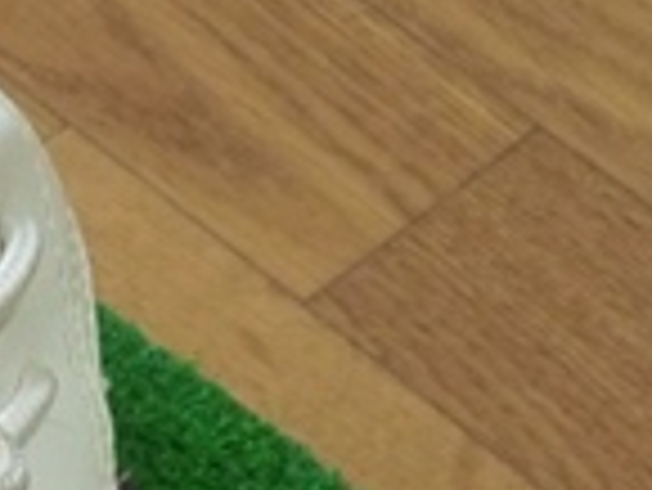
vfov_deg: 7.4
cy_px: 724
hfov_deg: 9.3
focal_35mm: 199
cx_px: -679
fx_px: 3751
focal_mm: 6.3
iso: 400
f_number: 3.3
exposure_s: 1/40
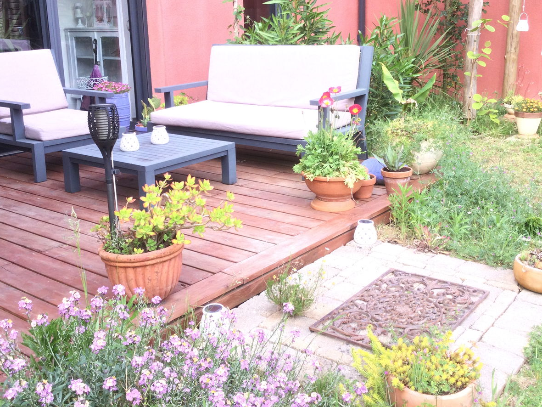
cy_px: 162
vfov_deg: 34.2
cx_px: 268
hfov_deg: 44.8
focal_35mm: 42
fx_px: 658
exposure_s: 1/100
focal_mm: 3.3
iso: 25
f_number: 2.4
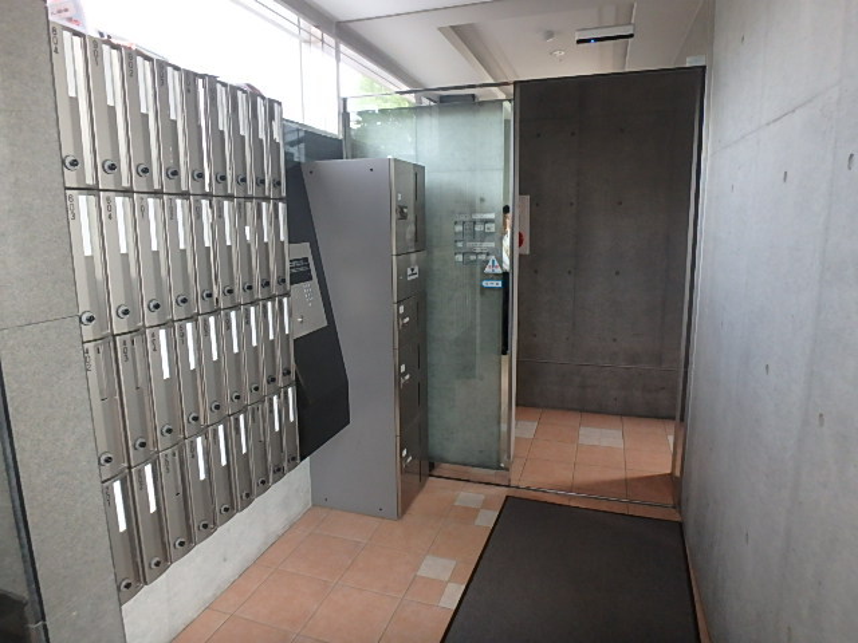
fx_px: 521
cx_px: 429
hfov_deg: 79.0
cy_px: 322
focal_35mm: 21
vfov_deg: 63.4
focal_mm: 3.7
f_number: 3.5
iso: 400
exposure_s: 1/30
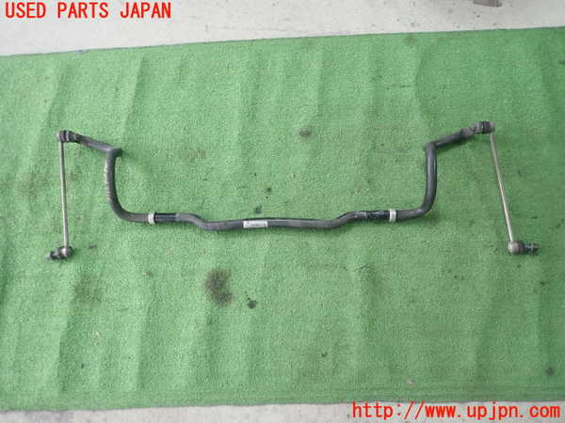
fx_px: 408
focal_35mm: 25
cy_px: 212
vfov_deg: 54.9
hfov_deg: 69.4
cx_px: 282
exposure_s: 1/60
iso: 160
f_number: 2
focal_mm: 4.5
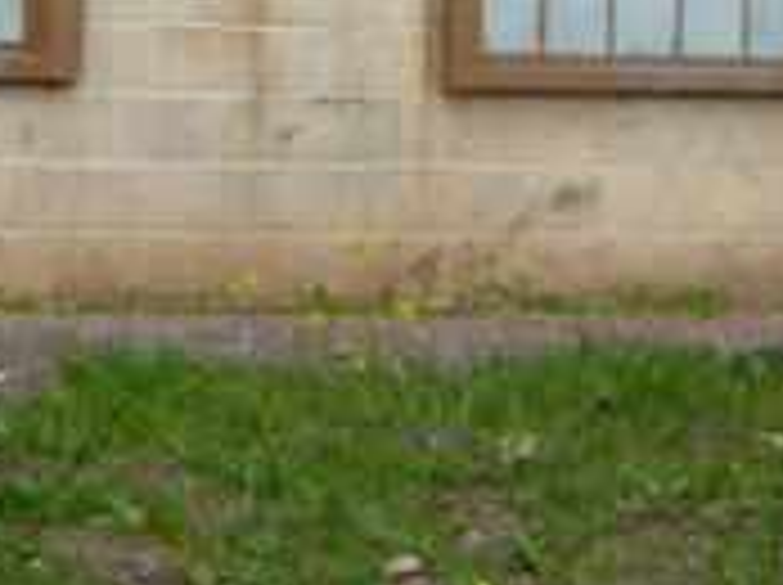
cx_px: -1400
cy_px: 1184
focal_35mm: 283
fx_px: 6393
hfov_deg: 6.5
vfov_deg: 5.1
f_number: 6
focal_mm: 9.87
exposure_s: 1/201
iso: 50
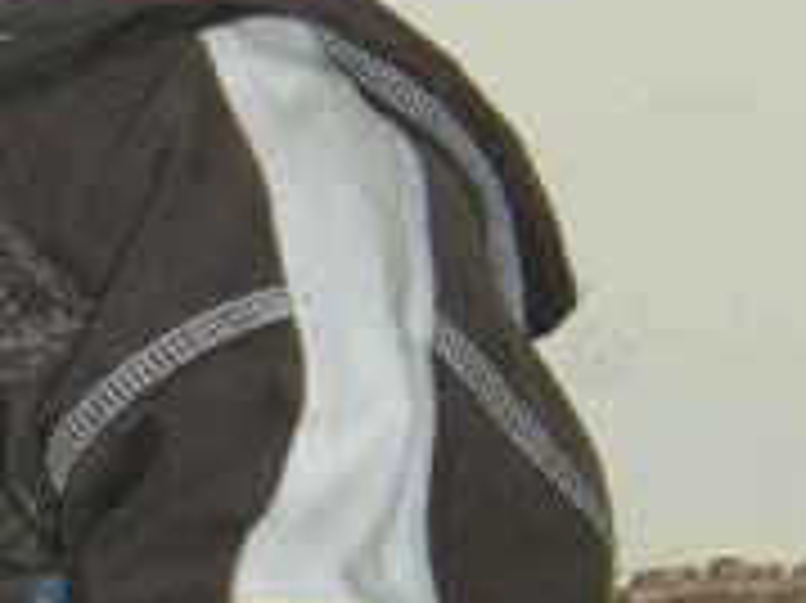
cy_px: 58
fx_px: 8260
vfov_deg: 4.2
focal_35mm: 355
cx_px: -140
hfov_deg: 5.6
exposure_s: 1/30
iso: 100
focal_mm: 17.7
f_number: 3.2
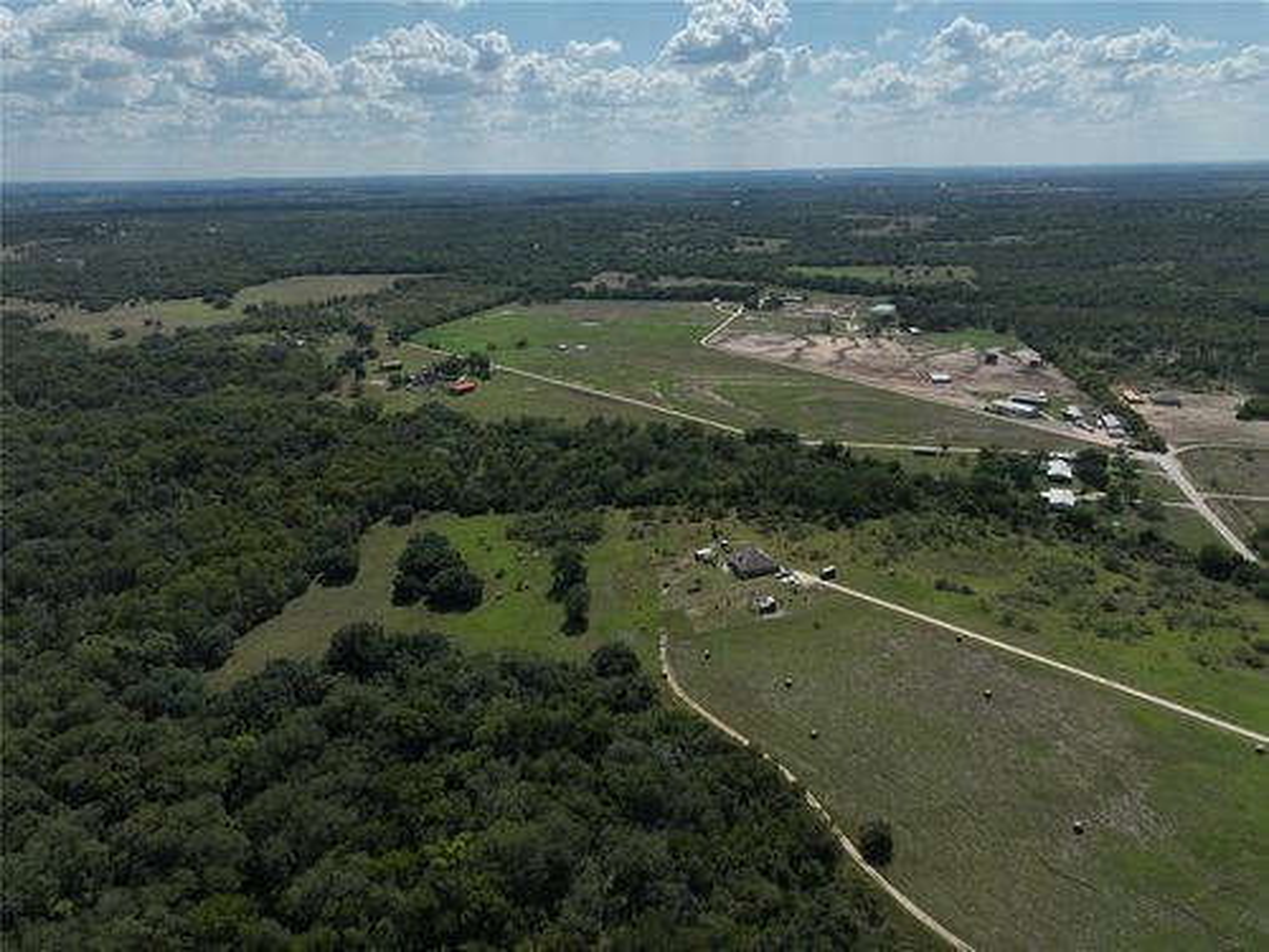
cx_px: 634
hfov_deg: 71.6
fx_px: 880
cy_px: 476
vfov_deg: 56.8
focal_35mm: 24
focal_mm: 12.29
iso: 130
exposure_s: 1/5000
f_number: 2.8
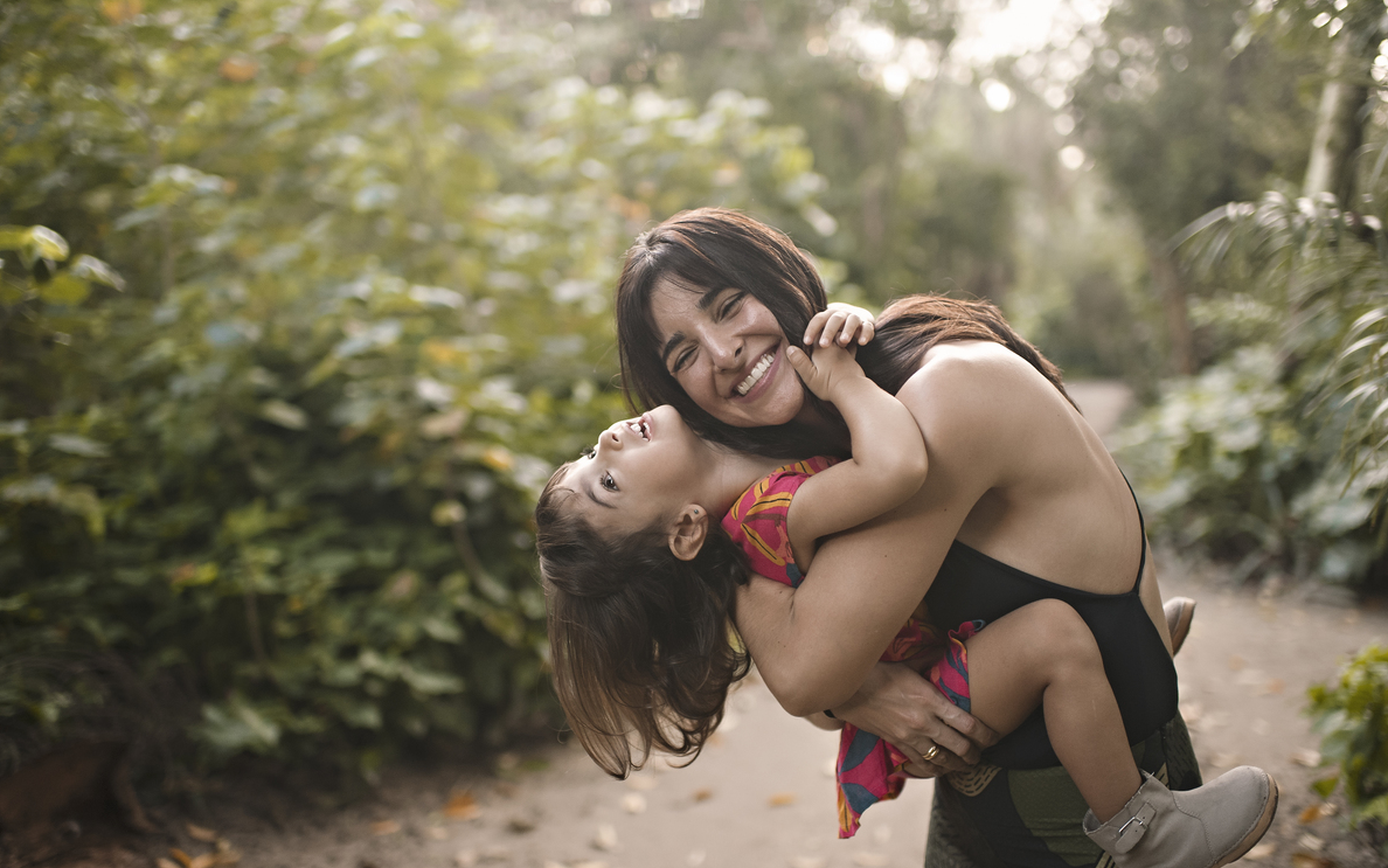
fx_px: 1362
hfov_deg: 54.0
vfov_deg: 35.3
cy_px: 454
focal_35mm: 36
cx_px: 688
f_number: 1.8
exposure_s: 1/640
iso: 800
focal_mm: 35
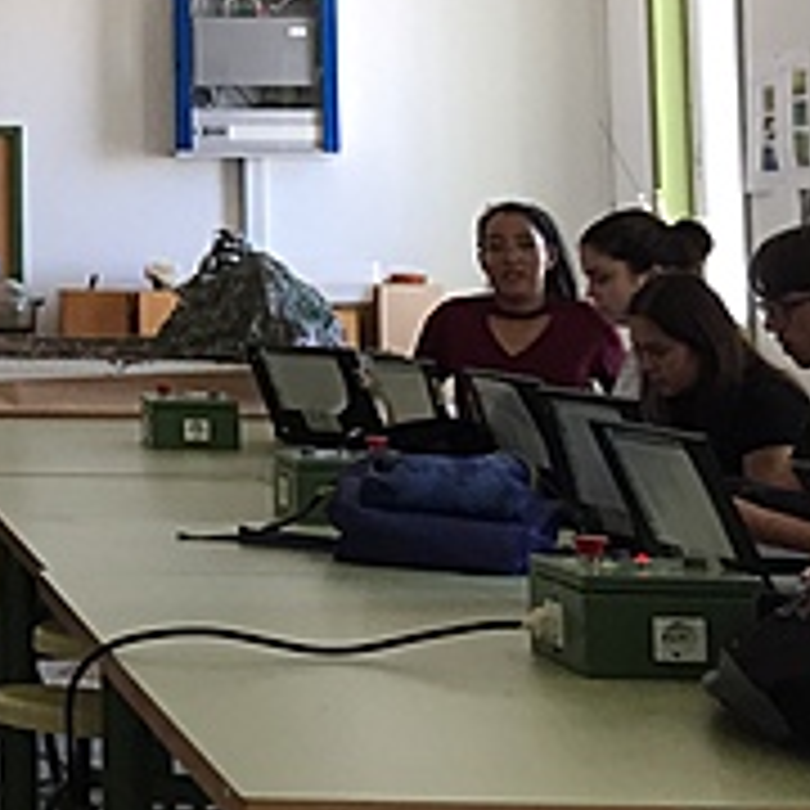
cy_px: -40
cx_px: -288
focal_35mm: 91
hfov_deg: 17.7
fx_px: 2409
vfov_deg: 18.5
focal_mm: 4.15
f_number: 2.2
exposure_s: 1/33
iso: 50
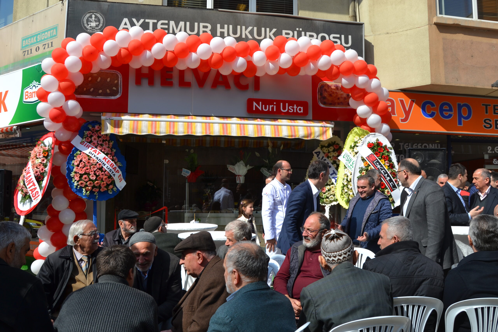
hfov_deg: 57.2
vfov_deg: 40.0
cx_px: 249
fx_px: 456
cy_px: 166
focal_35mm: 33
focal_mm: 22
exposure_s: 1/320
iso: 100
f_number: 9
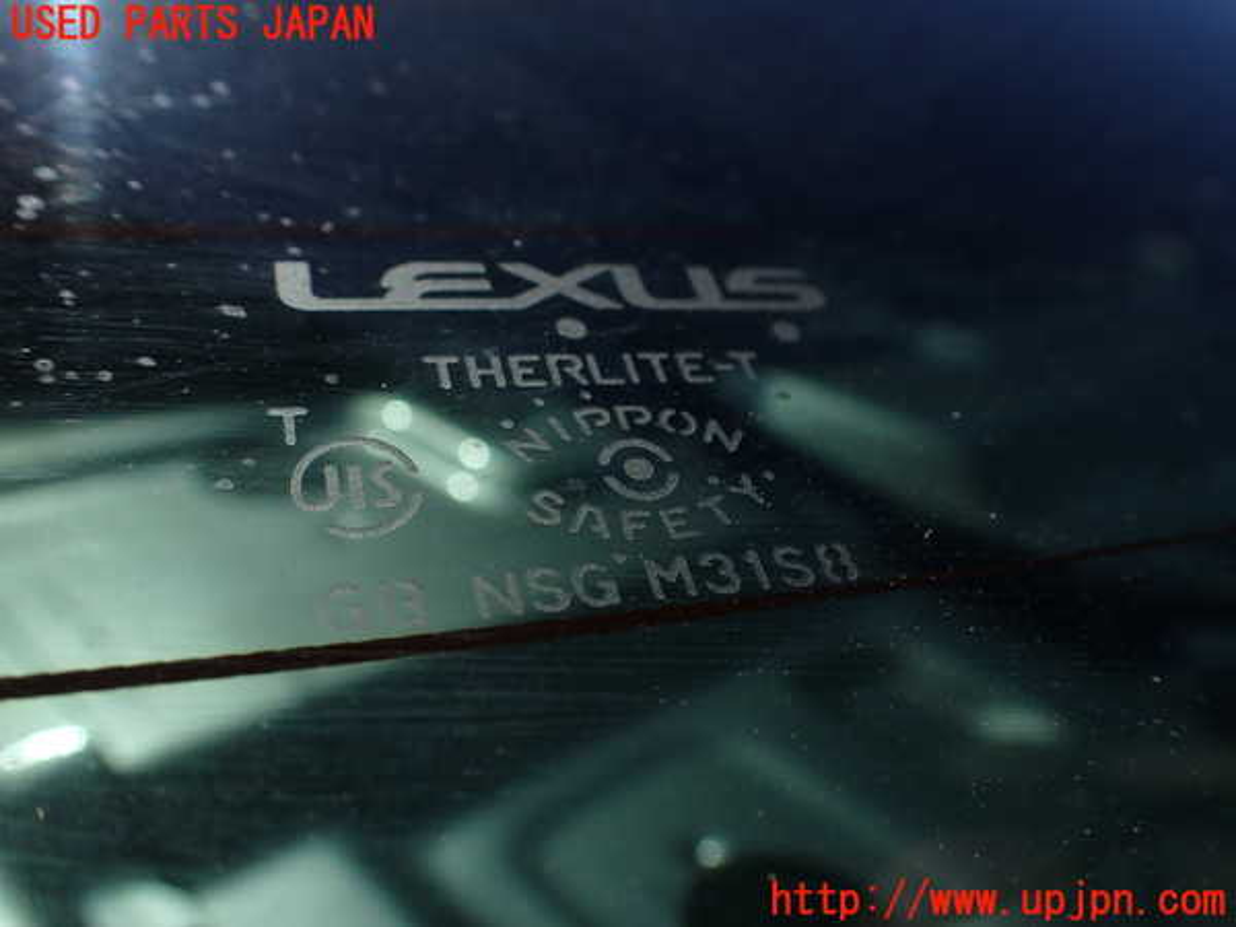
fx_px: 1071
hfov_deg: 60.0
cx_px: 618
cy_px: 464
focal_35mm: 30
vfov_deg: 46.8
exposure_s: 1/400
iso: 100
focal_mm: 5.4
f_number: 9
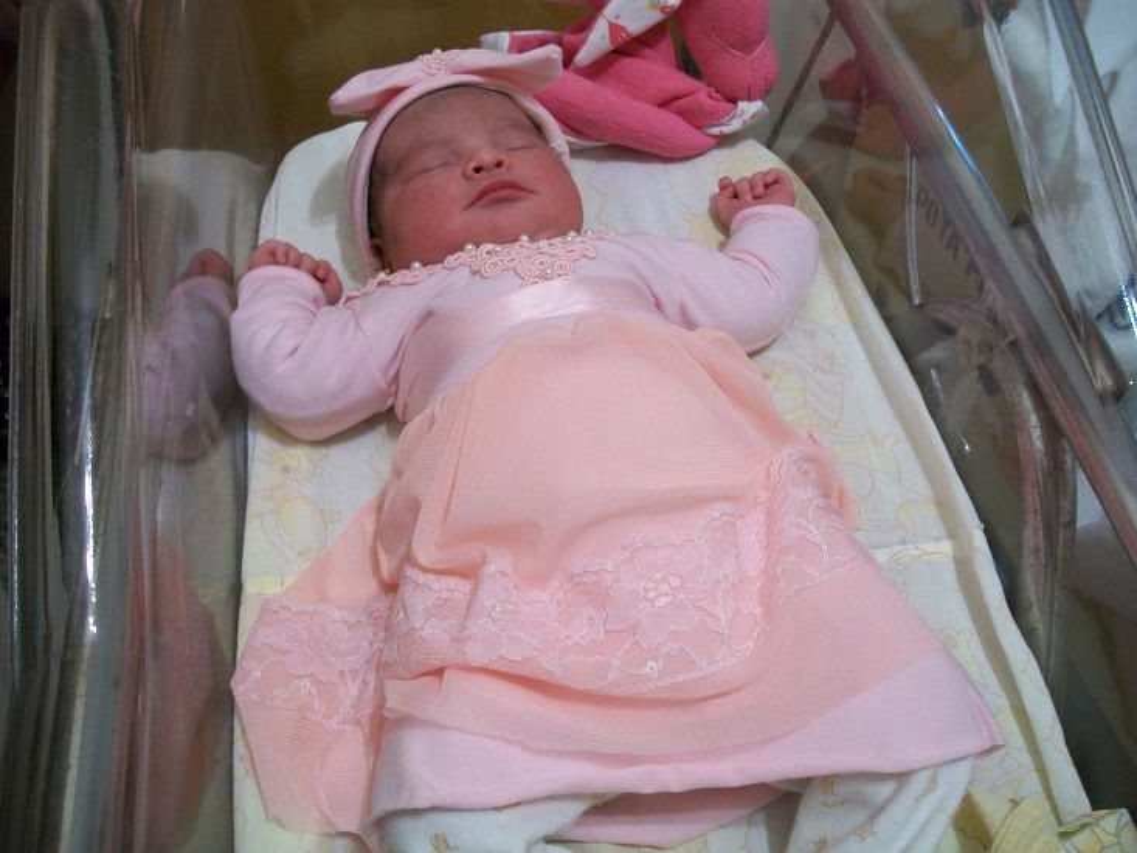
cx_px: 568
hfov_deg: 56.8
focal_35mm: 32
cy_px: 426
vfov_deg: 44.2
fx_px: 1051
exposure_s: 1/13
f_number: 2.9
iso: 160
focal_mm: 5.7
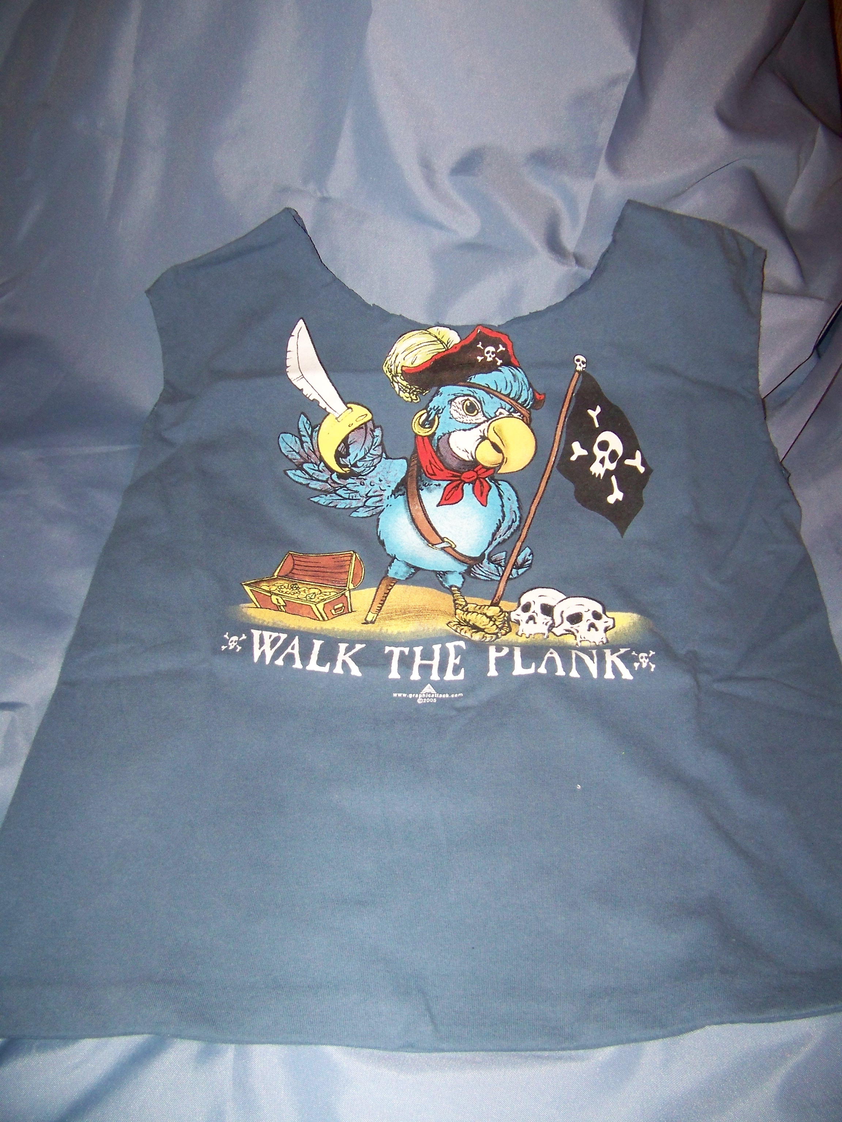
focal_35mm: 36
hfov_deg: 39.7
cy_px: 561
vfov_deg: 51.4
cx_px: 421
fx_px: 1168
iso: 200
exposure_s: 1/30
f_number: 2.8
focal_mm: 5.85
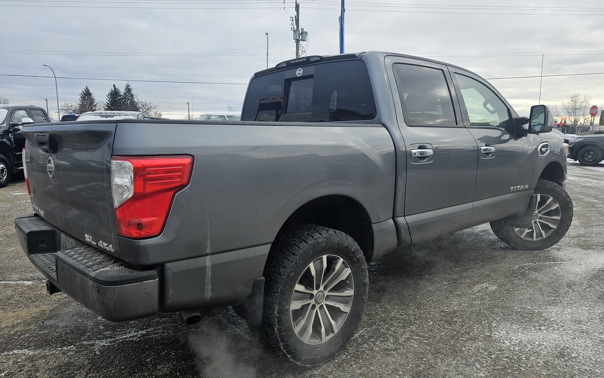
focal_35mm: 26
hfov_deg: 70.4
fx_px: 428
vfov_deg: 47.5
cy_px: 206
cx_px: 286
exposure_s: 1/337
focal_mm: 5.4
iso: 25
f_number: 1.8
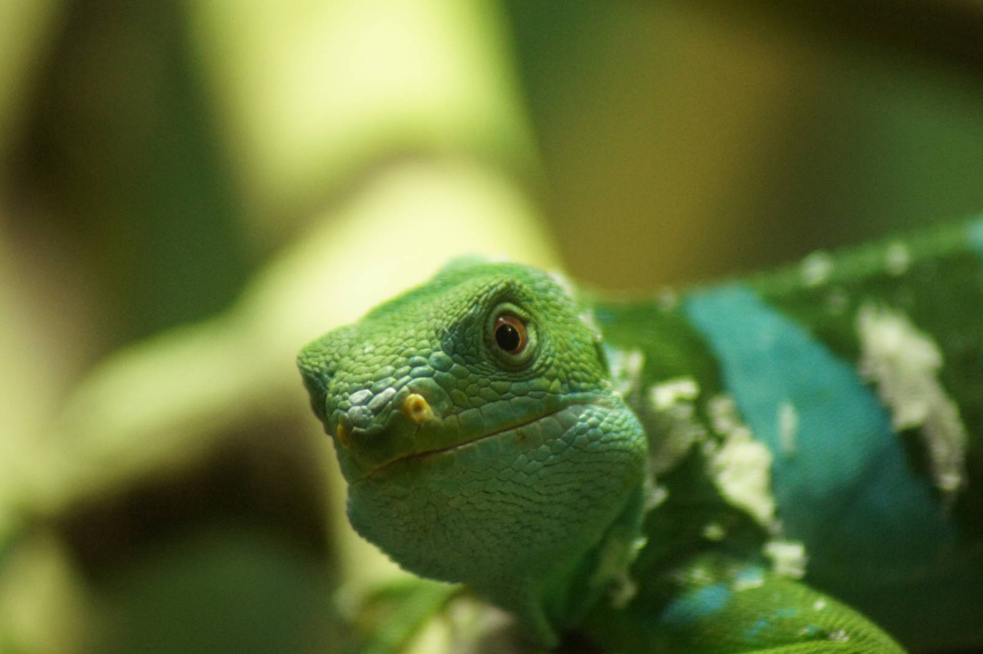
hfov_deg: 4.6
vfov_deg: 3.1
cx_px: 492
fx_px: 12281
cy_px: 327
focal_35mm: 450
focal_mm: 300
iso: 1600
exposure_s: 1/100
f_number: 5.6
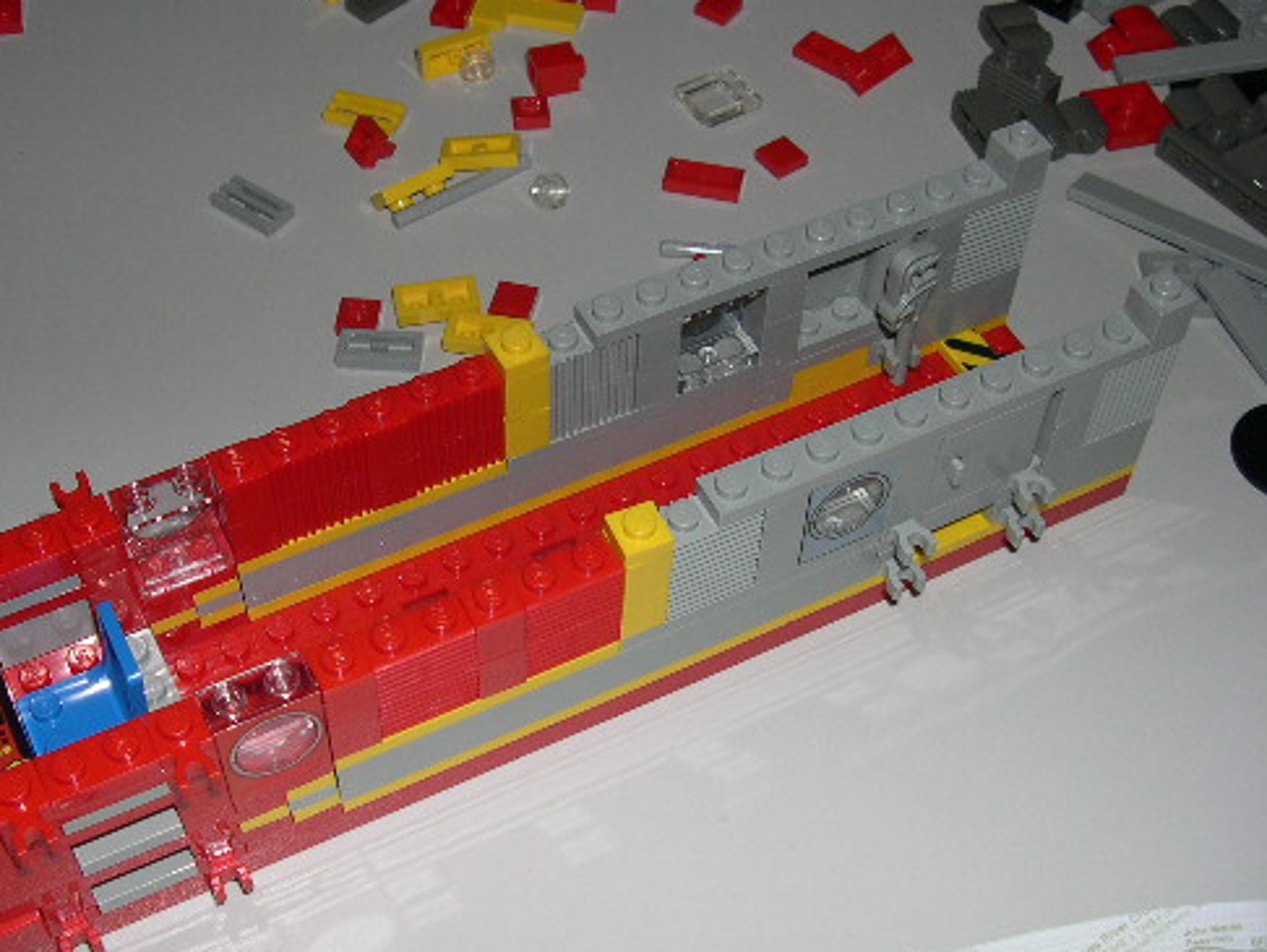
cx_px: 545
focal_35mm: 50
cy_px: 527
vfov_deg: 29.1
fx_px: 1831
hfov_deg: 38.1
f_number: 7.6
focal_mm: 8
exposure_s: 1/60
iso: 100
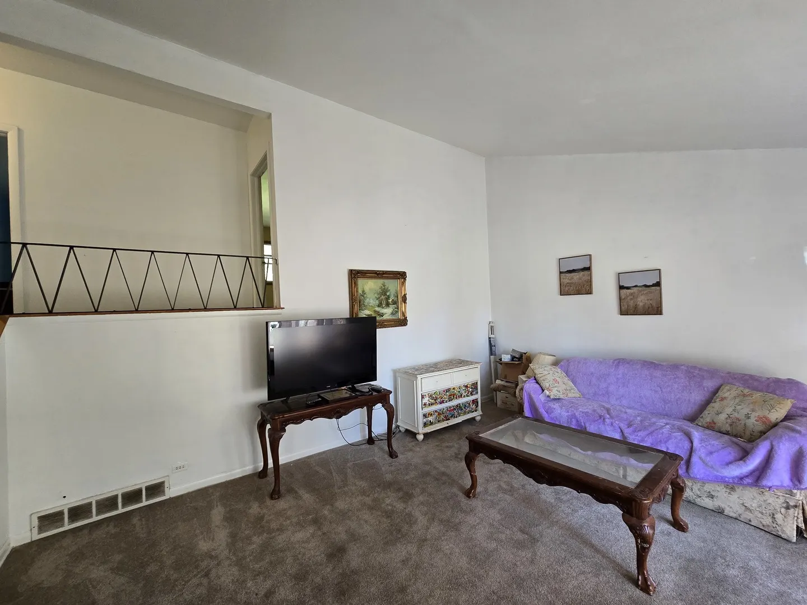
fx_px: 303
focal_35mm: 13
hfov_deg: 106.2
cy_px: 302
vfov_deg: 89.9
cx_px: 404
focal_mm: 2.2
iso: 200
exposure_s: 1/60
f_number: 2.2
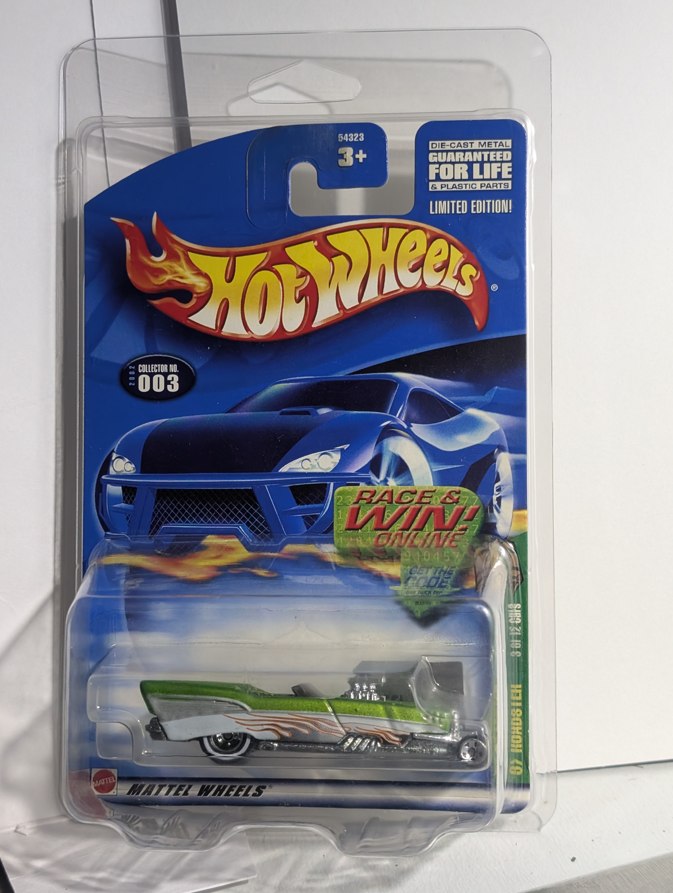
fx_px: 1267
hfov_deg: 29.7
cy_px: 446
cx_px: 336
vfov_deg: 38.9
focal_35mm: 49
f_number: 1.68
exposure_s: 1/114
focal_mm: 6.9
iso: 399
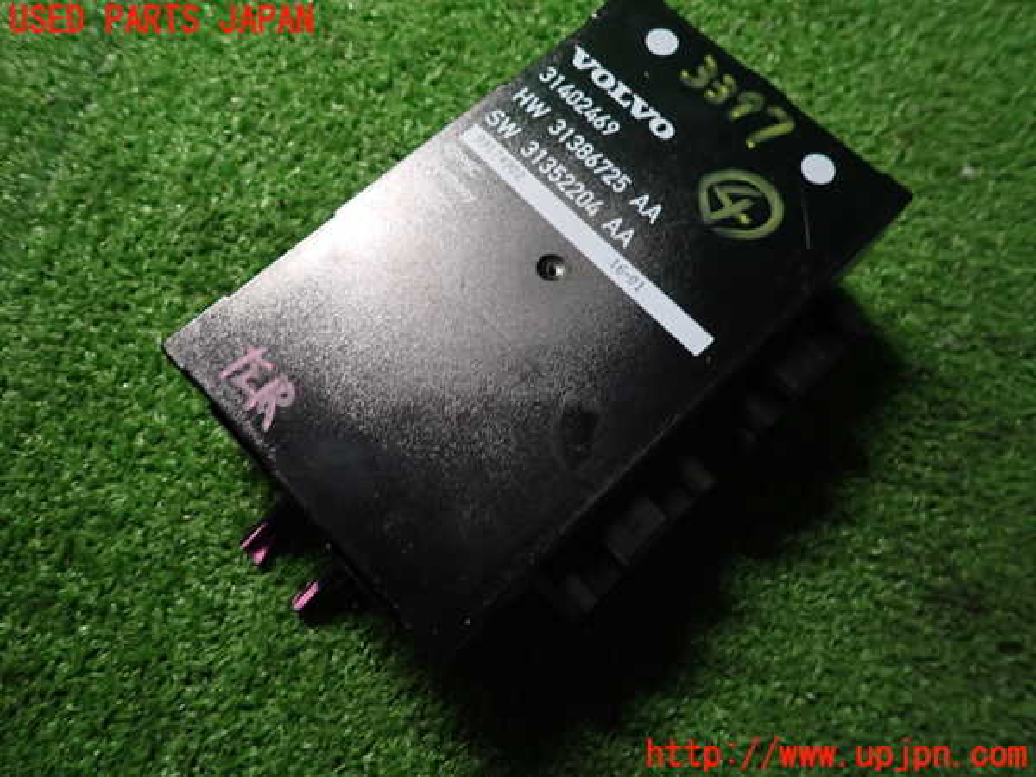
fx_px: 748
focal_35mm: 25
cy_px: 388
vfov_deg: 54.9
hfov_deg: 69.4
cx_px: 518
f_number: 2
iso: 500
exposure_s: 1/30
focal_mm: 4.5
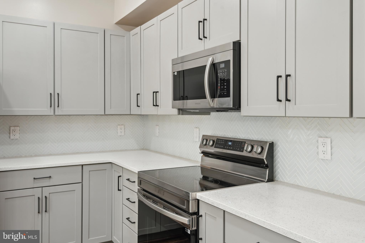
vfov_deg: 43.6
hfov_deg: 61.9
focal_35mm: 30
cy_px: 122
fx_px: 304
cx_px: 182
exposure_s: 1/3.33
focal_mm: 30
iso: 100
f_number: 8
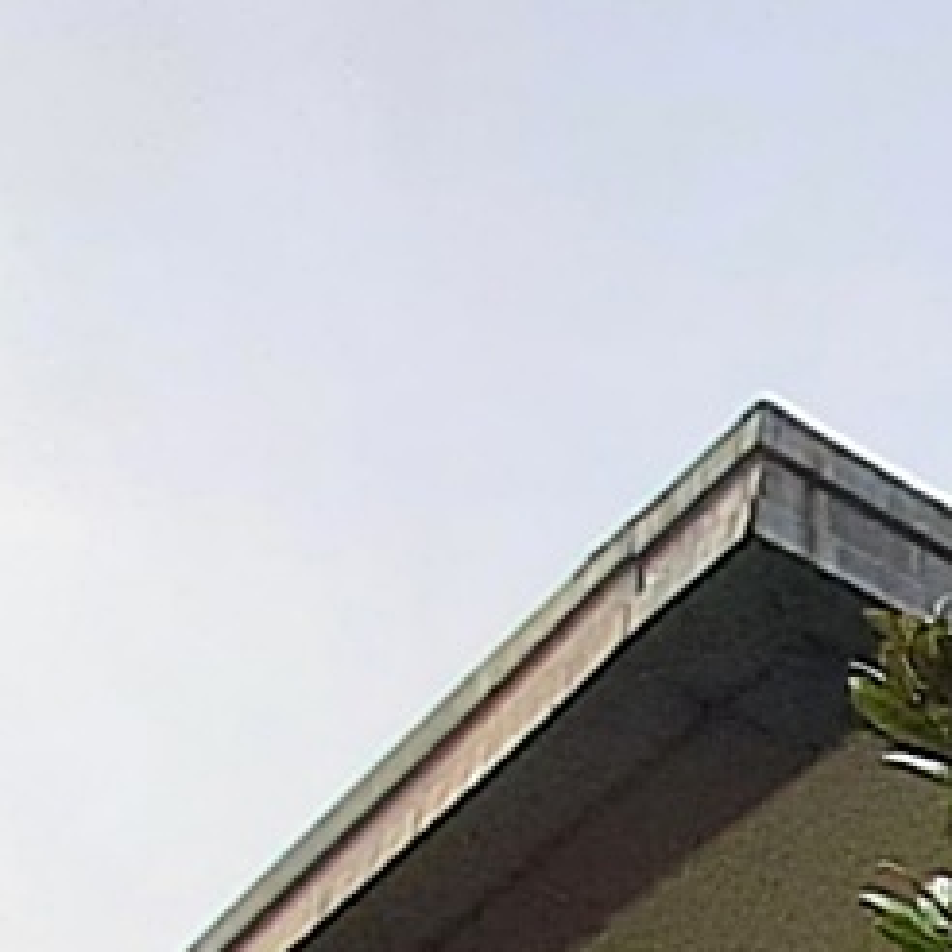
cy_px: 2351
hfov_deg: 13.7
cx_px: 2291
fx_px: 2800
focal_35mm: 90
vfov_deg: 13.5
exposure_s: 1/1279
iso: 40
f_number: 2.2
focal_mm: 1.74
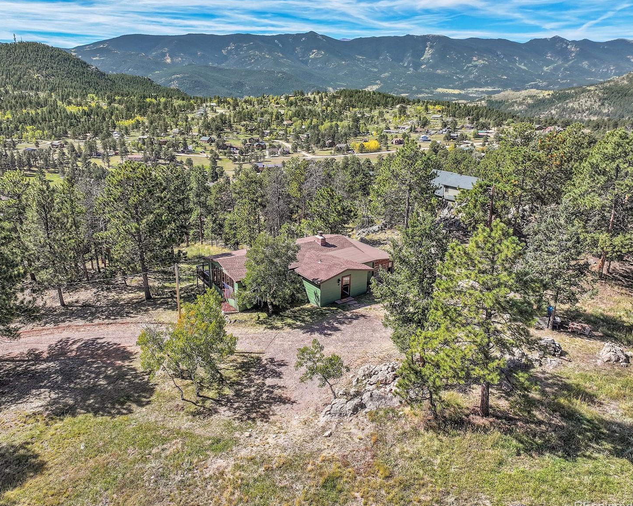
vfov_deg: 54.9
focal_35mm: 26
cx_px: 294
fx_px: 487
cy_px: 253
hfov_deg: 65.9
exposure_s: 1/1600
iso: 150
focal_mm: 12.29
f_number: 2.8
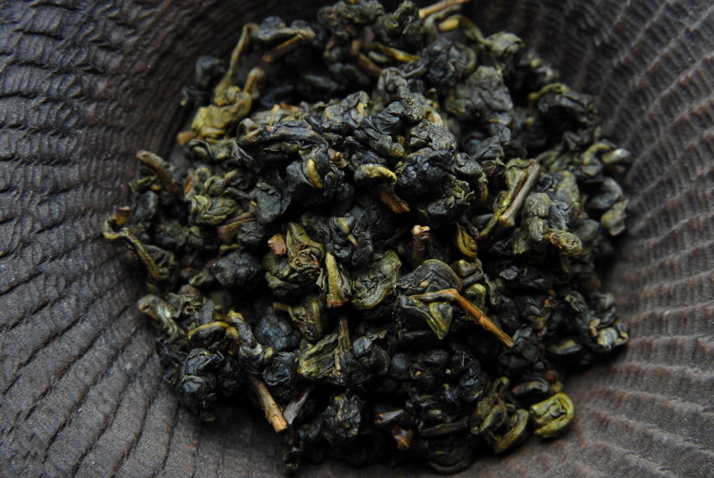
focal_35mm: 112
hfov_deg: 18.2
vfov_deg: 12.2
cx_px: 357
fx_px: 2234
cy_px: 239
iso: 400
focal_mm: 75
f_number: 10
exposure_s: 1/80
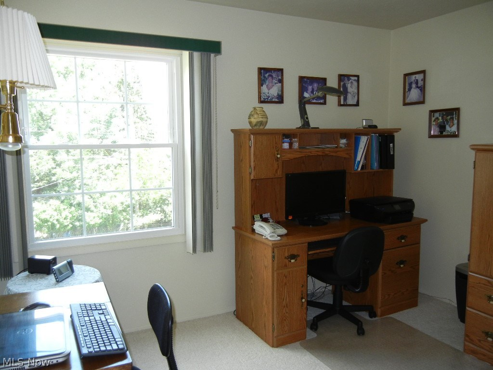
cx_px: 246
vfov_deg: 46.8
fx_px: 427
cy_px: 185
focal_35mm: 30
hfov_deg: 60.0
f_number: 3.5
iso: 160
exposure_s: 1/35.5
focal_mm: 5.4
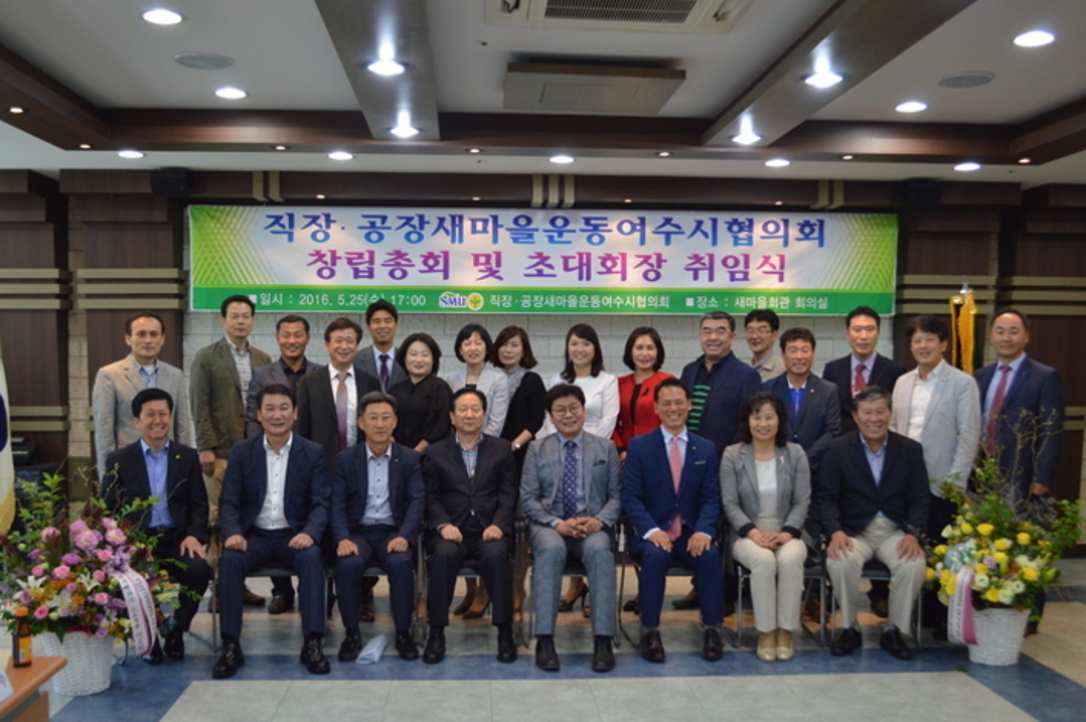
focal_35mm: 36
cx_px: 543
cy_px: 361
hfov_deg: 53.2
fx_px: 1085
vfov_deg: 36.8
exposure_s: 1/40
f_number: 4
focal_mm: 24
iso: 560
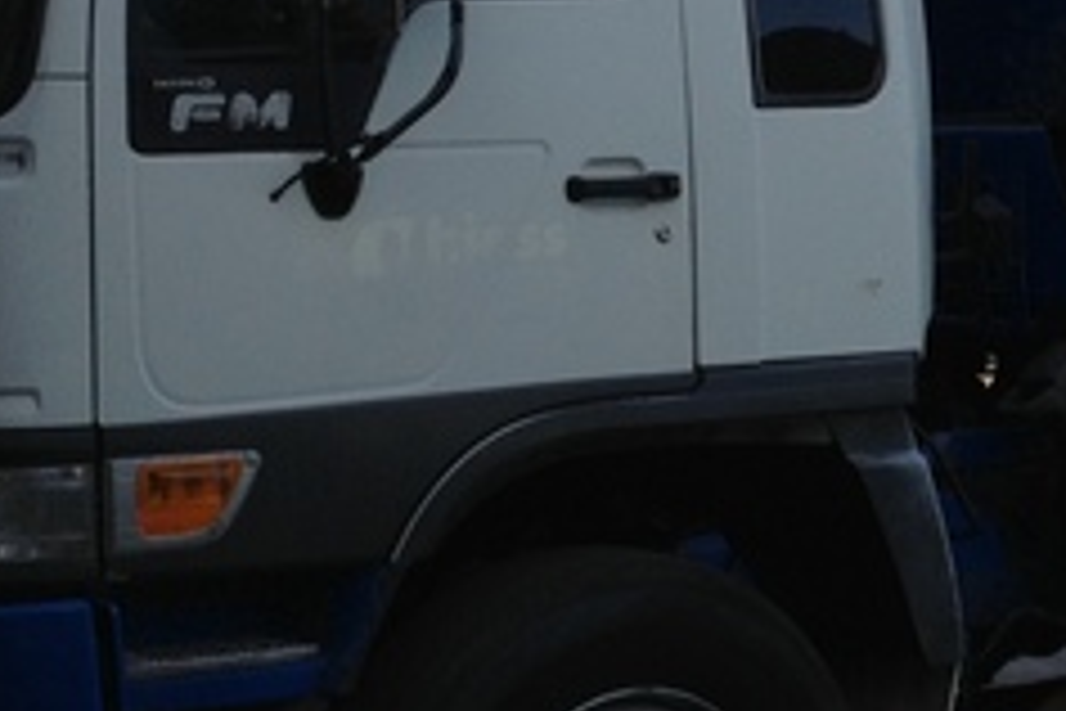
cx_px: 1048
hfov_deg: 16.3
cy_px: 266
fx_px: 3642
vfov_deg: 11.1
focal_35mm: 123
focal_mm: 4.28
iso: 50
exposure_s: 1/767
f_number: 2.4
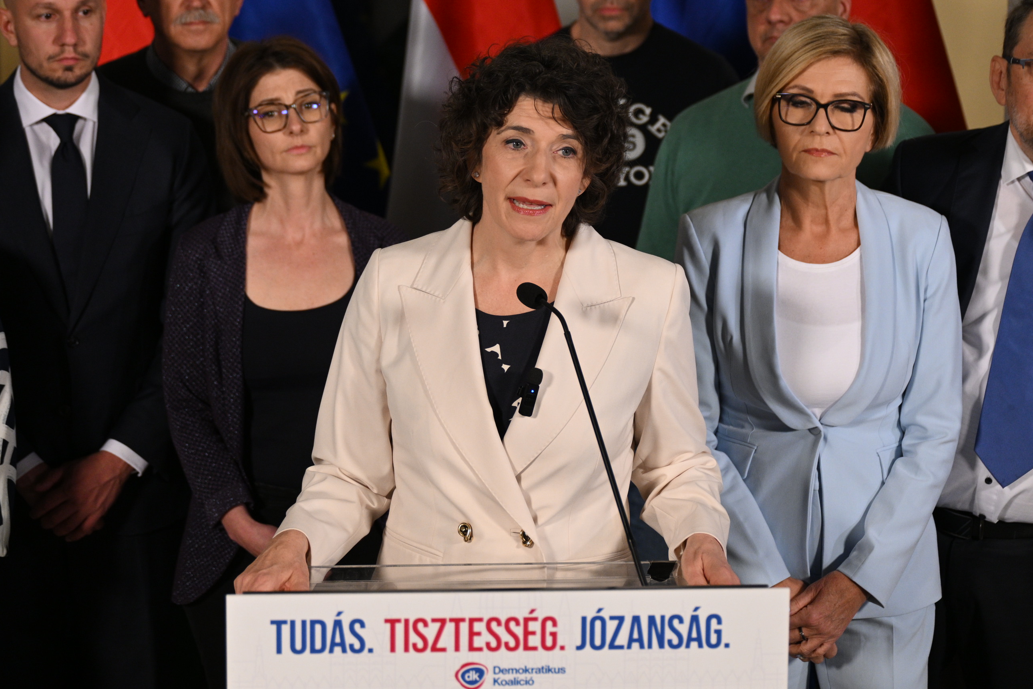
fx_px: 2754
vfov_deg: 14.2
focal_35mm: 96
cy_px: 182
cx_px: 522
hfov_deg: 21.2
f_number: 2.8
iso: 720
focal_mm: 60
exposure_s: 1/250
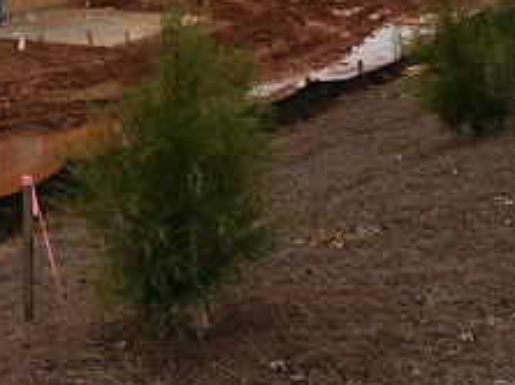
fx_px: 1501
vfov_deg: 14.1
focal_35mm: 101
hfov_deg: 18.0
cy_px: -104
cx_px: -174
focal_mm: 7.18
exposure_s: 1/125
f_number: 6.7
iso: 64
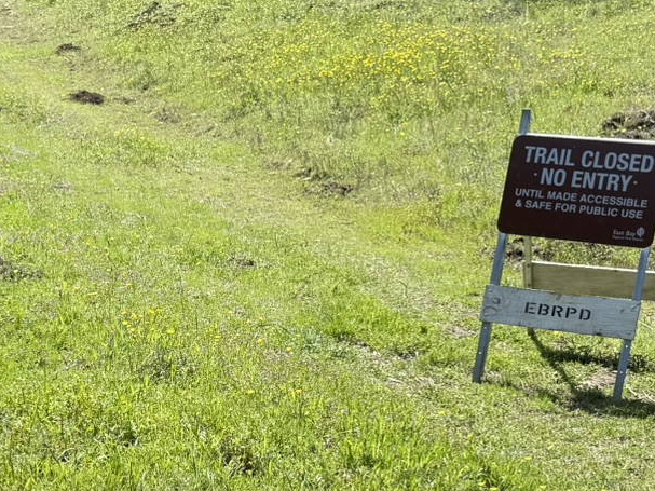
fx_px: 1532
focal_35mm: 81
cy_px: 364
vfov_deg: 18.1
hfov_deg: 23.9
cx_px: 183
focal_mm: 6.76
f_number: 1.78
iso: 80
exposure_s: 1/2370
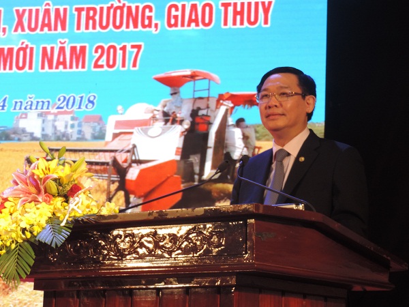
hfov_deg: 18.7
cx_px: 204
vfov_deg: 14.1
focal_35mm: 105
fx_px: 1241
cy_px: 154
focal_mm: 18.7
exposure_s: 1/30
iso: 400
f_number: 4.2
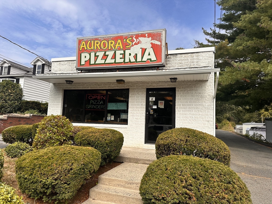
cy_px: 102
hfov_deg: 71.6
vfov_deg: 56.8
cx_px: 136
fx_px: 189
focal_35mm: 24
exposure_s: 1/4545
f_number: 1.78
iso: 80
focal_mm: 6.86
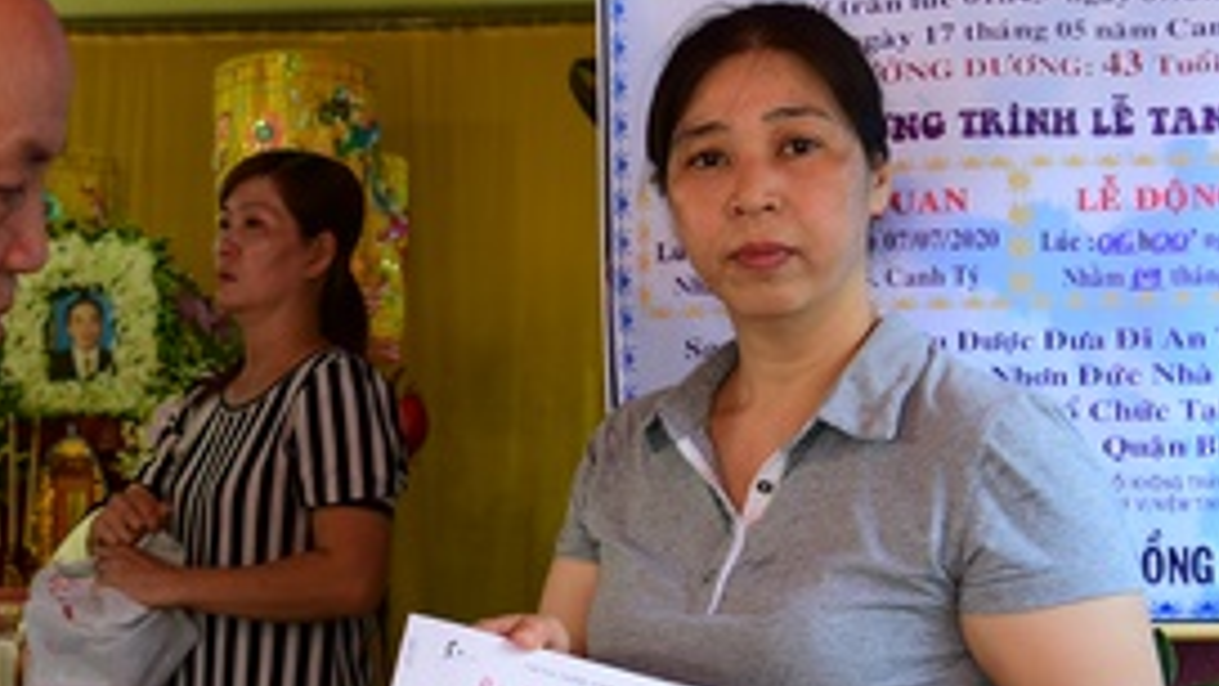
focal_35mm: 60
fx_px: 1939
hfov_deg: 34.3
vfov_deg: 20.0
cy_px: 368
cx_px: 332
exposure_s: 1/100
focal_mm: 24
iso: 320
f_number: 4
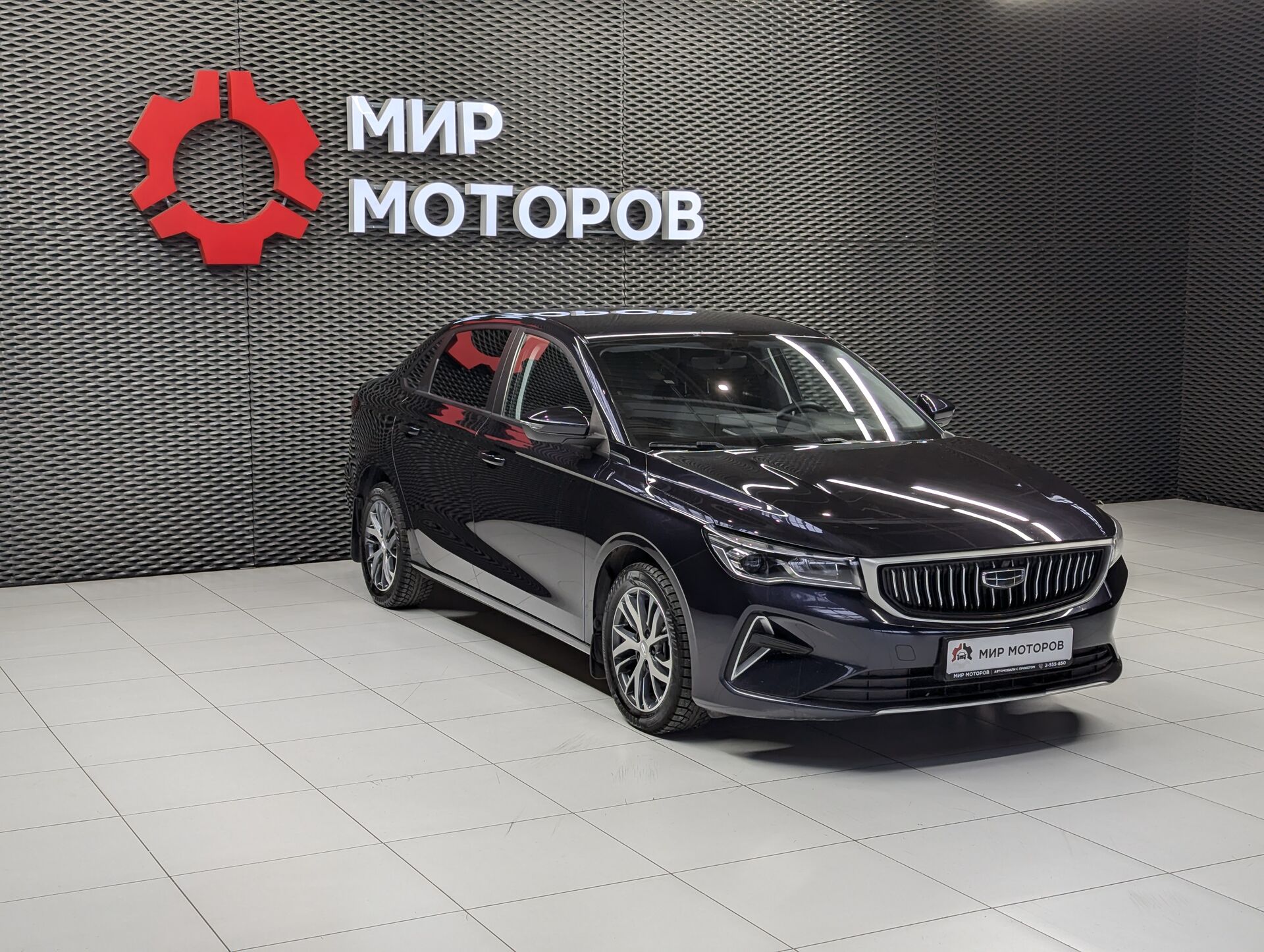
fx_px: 1755
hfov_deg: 39.6
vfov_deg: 30.3
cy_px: 476
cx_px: 632
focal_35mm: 48
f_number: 1.85
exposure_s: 1/111
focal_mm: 6.81
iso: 42
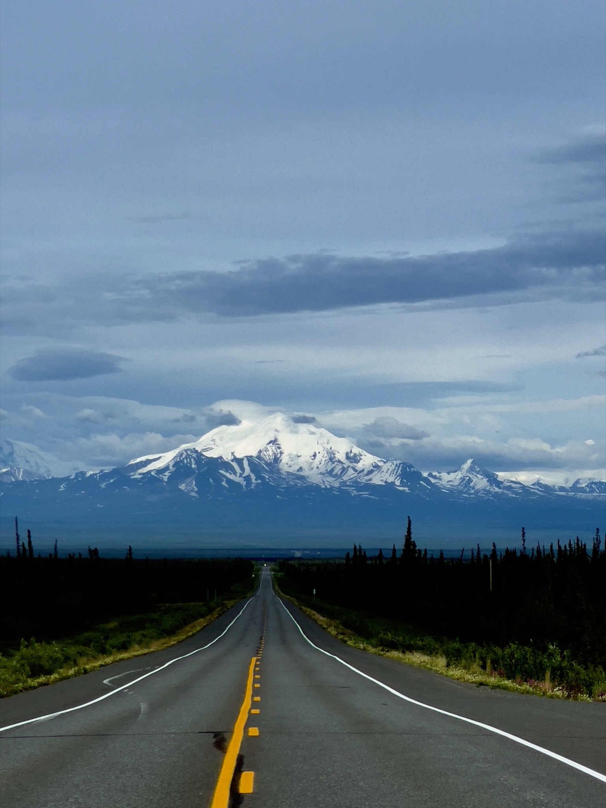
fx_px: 1214
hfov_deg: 28.0
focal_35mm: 52
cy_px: 404
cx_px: 303
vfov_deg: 36.8
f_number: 2
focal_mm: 6
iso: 25
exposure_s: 1/3425
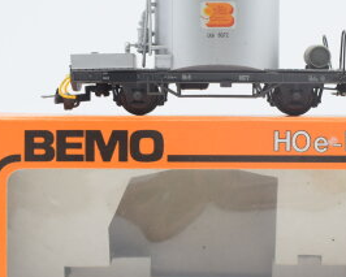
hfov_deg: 17.3
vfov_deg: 13.9
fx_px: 1138
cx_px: 225
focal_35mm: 111
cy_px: 172
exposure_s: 1/125
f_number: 8
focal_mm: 35
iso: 320
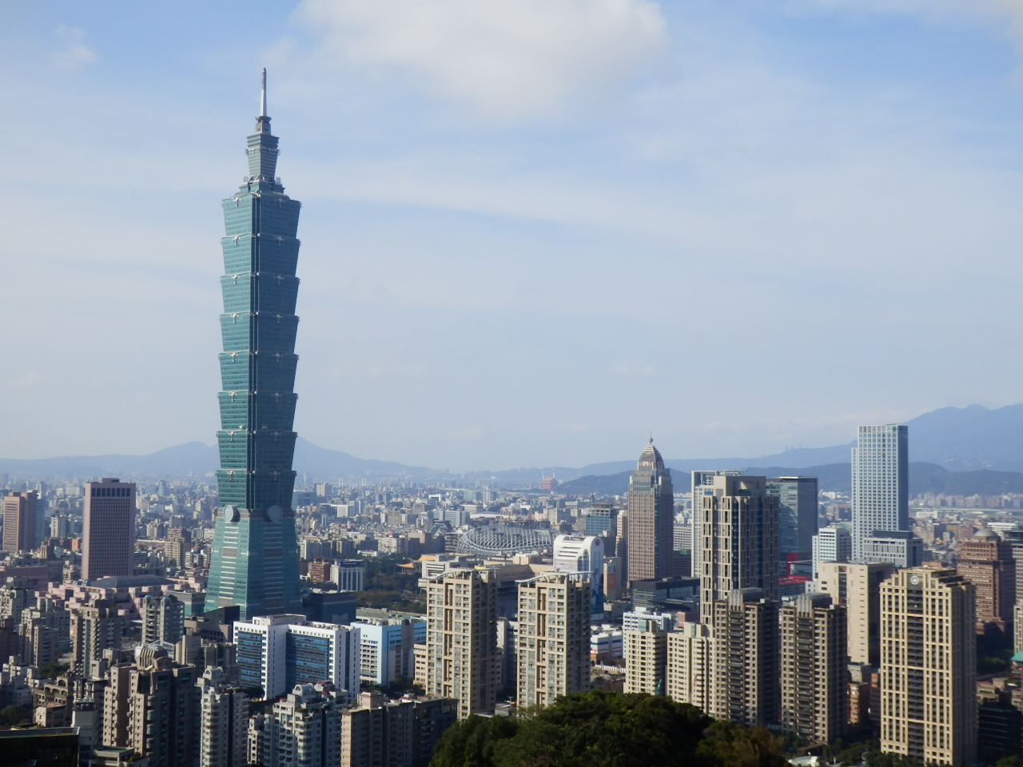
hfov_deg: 42.1
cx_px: 512
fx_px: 1330
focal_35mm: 45
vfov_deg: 32.2
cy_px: 384
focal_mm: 8
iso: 80
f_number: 10.8
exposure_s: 1/125
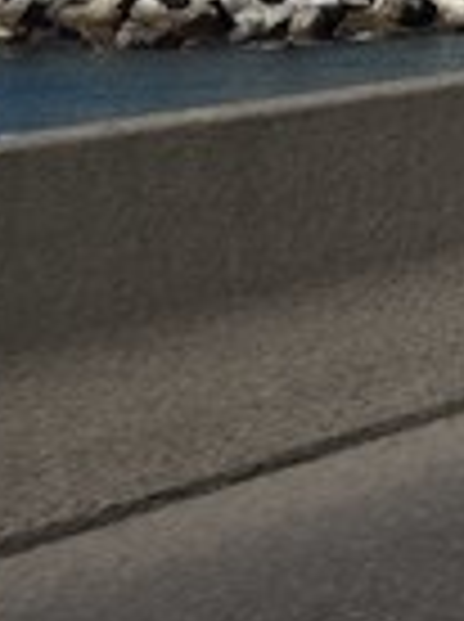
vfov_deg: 21.6
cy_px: 9
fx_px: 1578
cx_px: 806
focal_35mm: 88
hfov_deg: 14.8
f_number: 10
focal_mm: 30
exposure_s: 1/1000
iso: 400
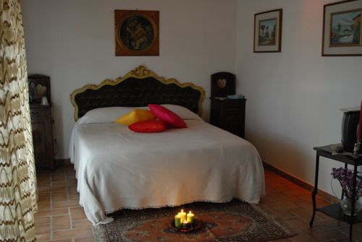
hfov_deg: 53.1
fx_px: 363
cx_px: 181
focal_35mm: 36
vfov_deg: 37.0
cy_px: 121
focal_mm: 24
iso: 800
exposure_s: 1/40
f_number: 3.2
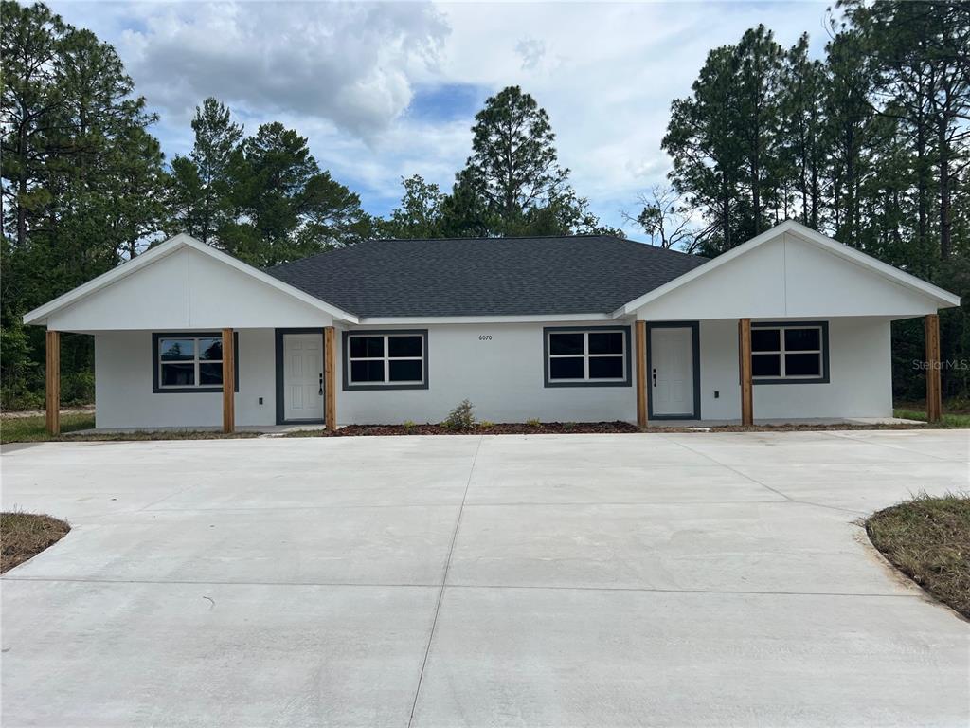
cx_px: 485
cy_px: 364
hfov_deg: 67.3
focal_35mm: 26
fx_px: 729
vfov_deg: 53.1
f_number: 1.5
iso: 50
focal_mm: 5.7
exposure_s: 1/6211
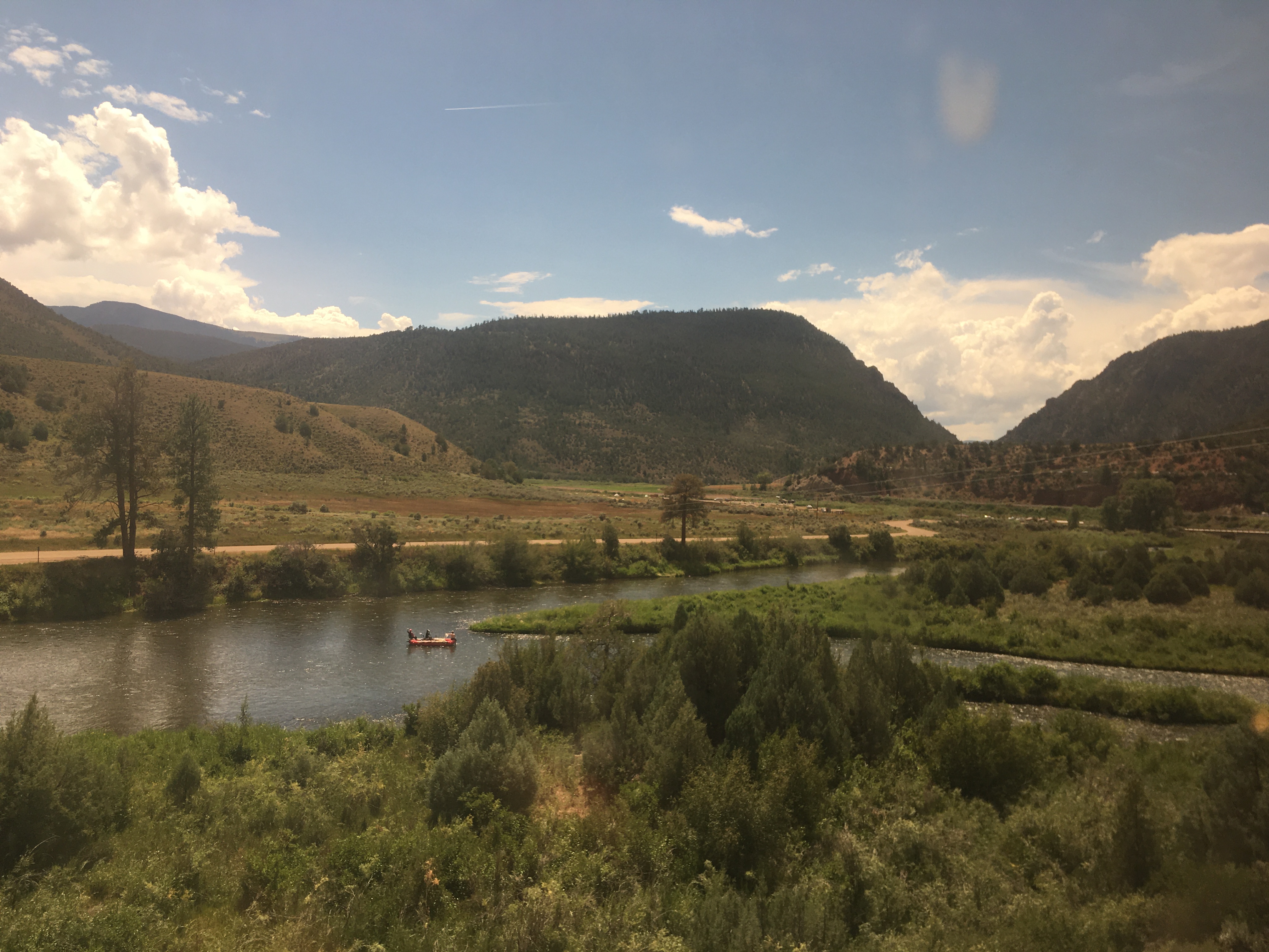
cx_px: 634
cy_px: 476
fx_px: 1063
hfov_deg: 61.7
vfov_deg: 48.2
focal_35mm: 29
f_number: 2.2
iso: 25
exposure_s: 1/452
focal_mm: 4.15
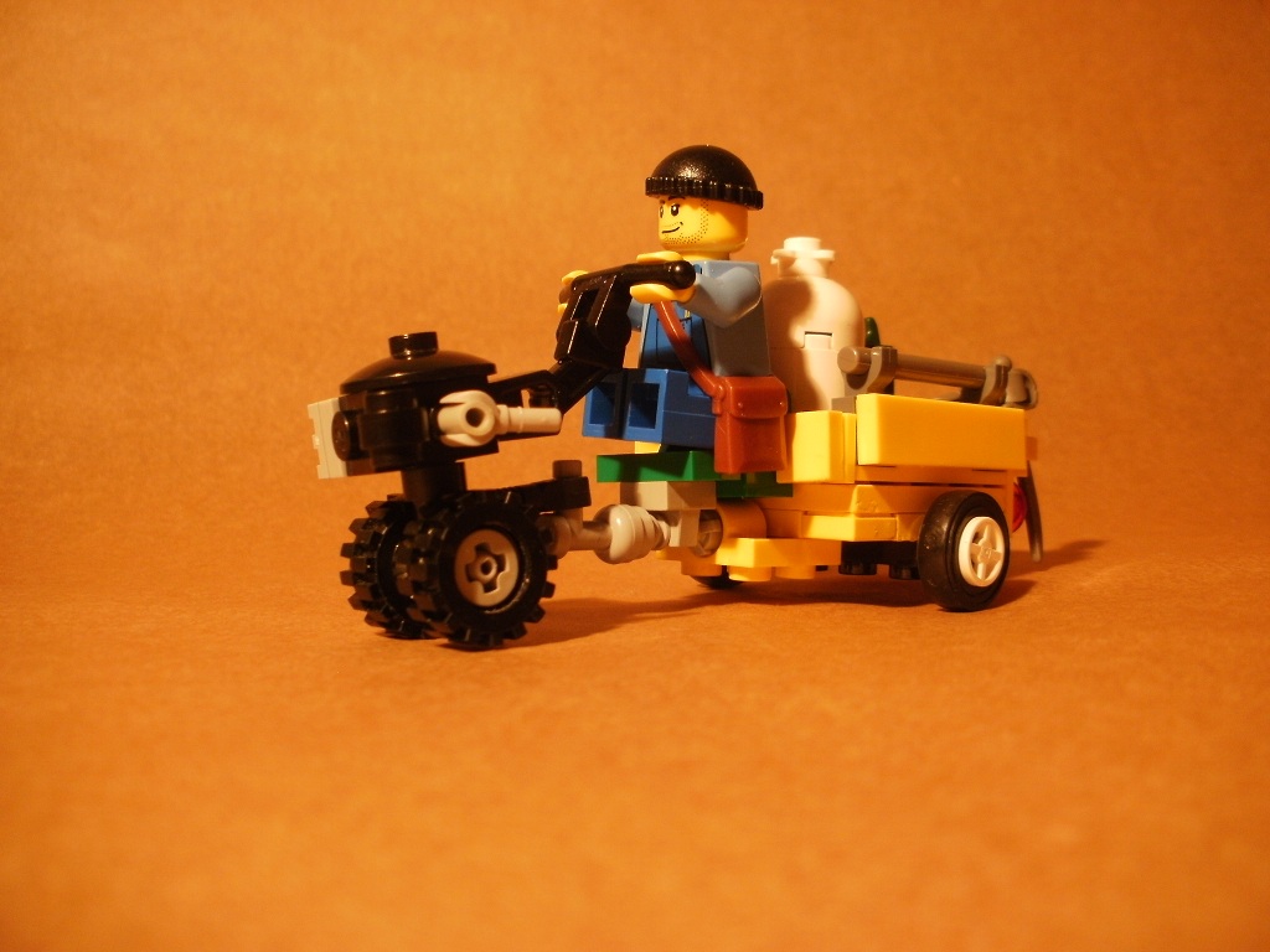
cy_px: 476
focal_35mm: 36
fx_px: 1321
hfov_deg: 51.4
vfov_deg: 39.7
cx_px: 635
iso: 125
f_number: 3.5
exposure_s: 1/6
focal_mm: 6.3
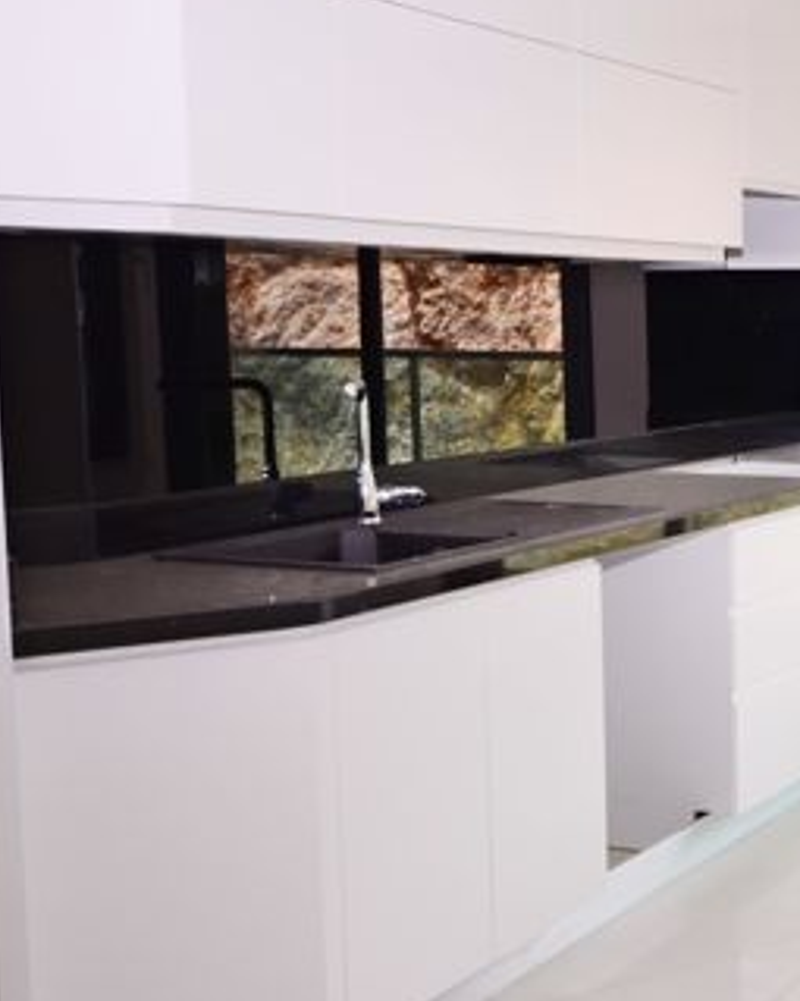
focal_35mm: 59
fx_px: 1748
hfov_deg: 23.8
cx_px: 930
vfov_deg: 31.9
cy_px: 490
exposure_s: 1/160
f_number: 6.3
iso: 320
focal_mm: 19
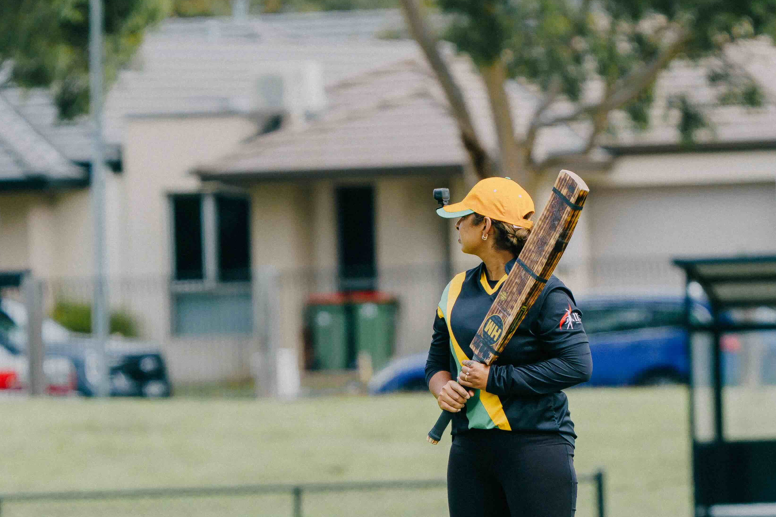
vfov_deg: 2.0
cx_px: 508
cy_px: 431
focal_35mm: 672
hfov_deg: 3.1
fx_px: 14483
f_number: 6.3
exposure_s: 1/800
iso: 320
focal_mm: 368
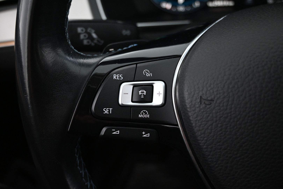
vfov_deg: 40.8
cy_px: 94
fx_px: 254
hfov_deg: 58.3
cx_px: 142
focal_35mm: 32
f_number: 4
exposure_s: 1/30
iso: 3200
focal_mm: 21.5
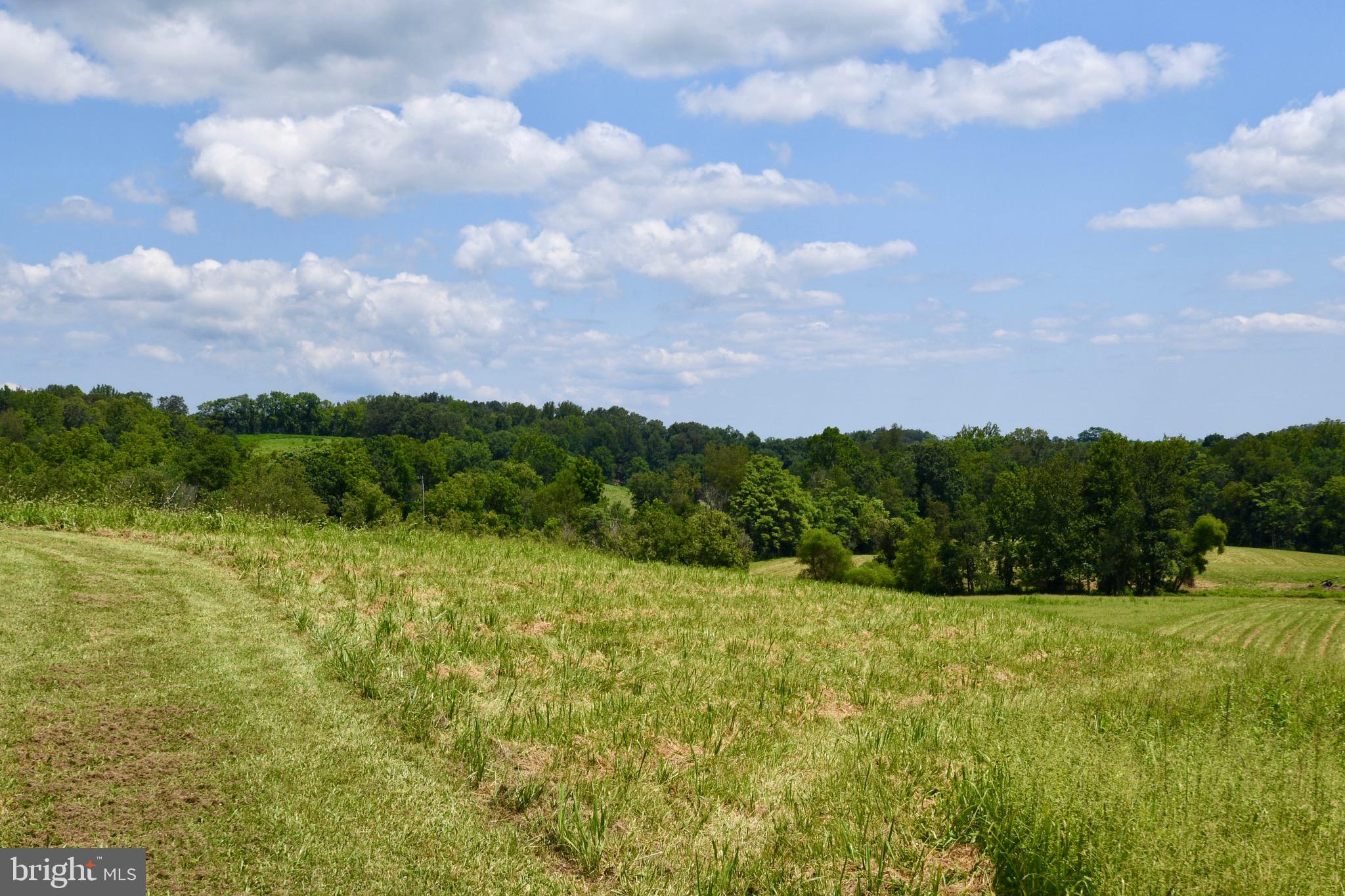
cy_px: 448
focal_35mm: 48
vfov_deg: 28.1
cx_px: 672
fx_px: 1793
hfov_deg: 41.1
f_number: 9
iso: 100
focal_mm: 24
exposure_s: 1/320
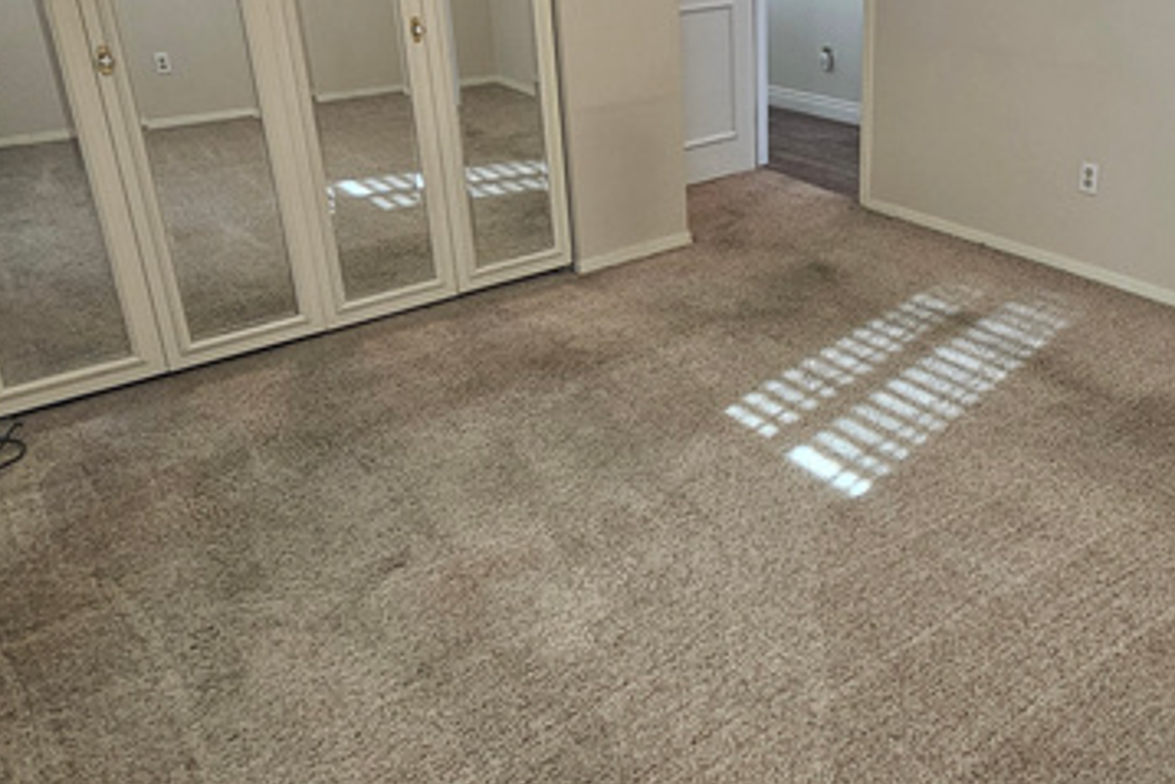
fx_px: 947
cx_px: 768
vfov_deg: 44.6
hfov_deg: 62.3
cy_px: 289
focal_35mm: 29
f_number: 2.2
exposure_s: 1/60
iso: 125
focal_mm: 2.2
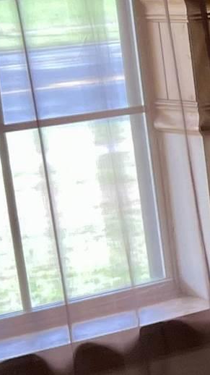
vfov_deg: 12.8
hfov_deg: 6.0
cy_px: 196
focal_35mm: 168
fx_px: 1665
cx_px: 869
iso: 80
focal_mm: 5.7
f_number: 1.5
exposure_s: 1/60
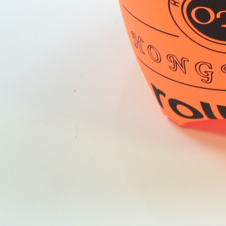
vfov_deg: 7.7
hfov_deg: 7.5
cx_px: 455
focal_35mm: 224
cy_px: -59
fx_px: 1655
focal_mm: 40
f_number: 5.3
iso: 640
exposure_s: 1/30
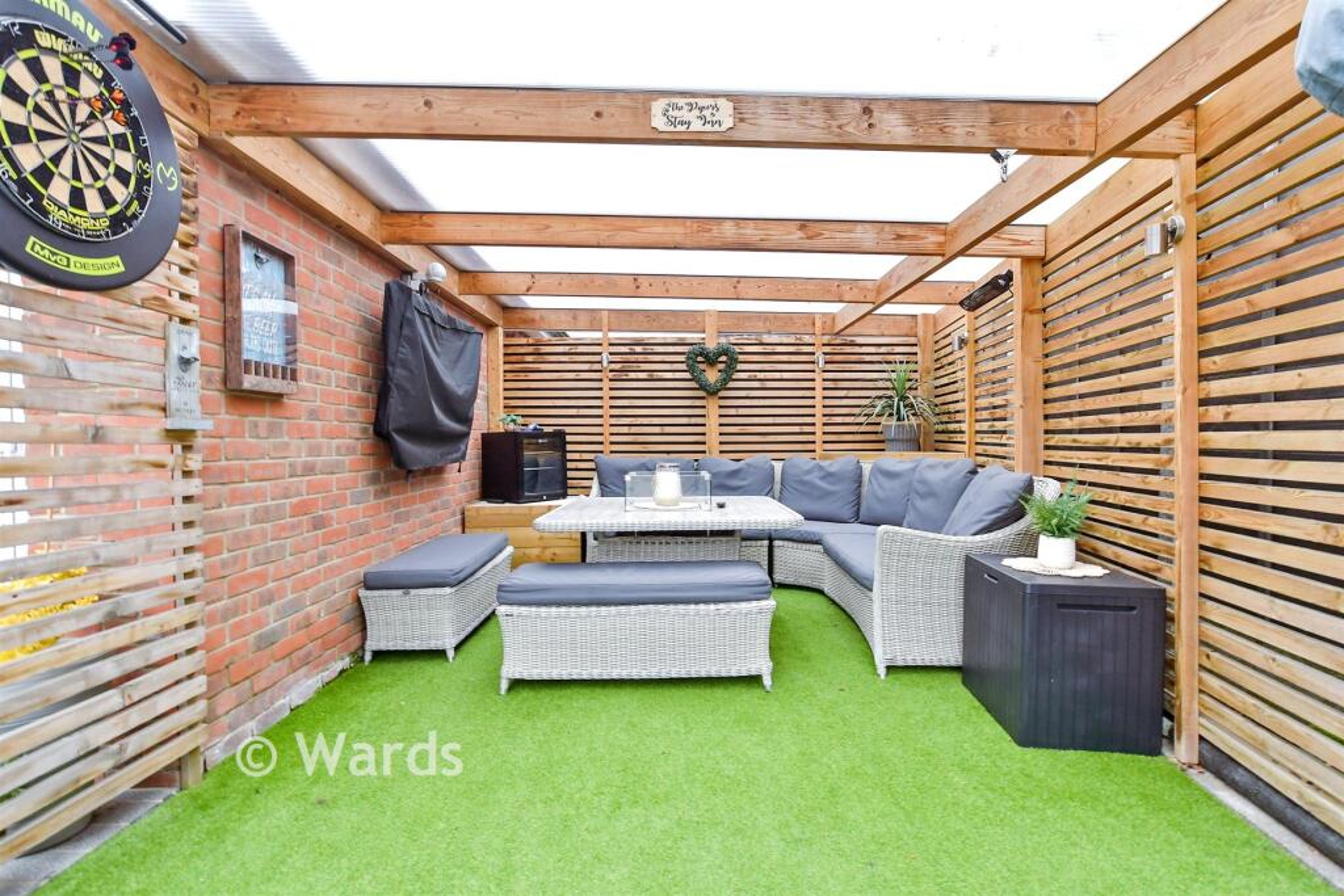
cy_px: 448
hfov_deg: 100.4
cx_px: 672
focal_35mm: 15
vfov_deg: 77.3
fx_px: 560
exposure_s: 1/40
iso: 320
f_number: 8
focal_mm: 10
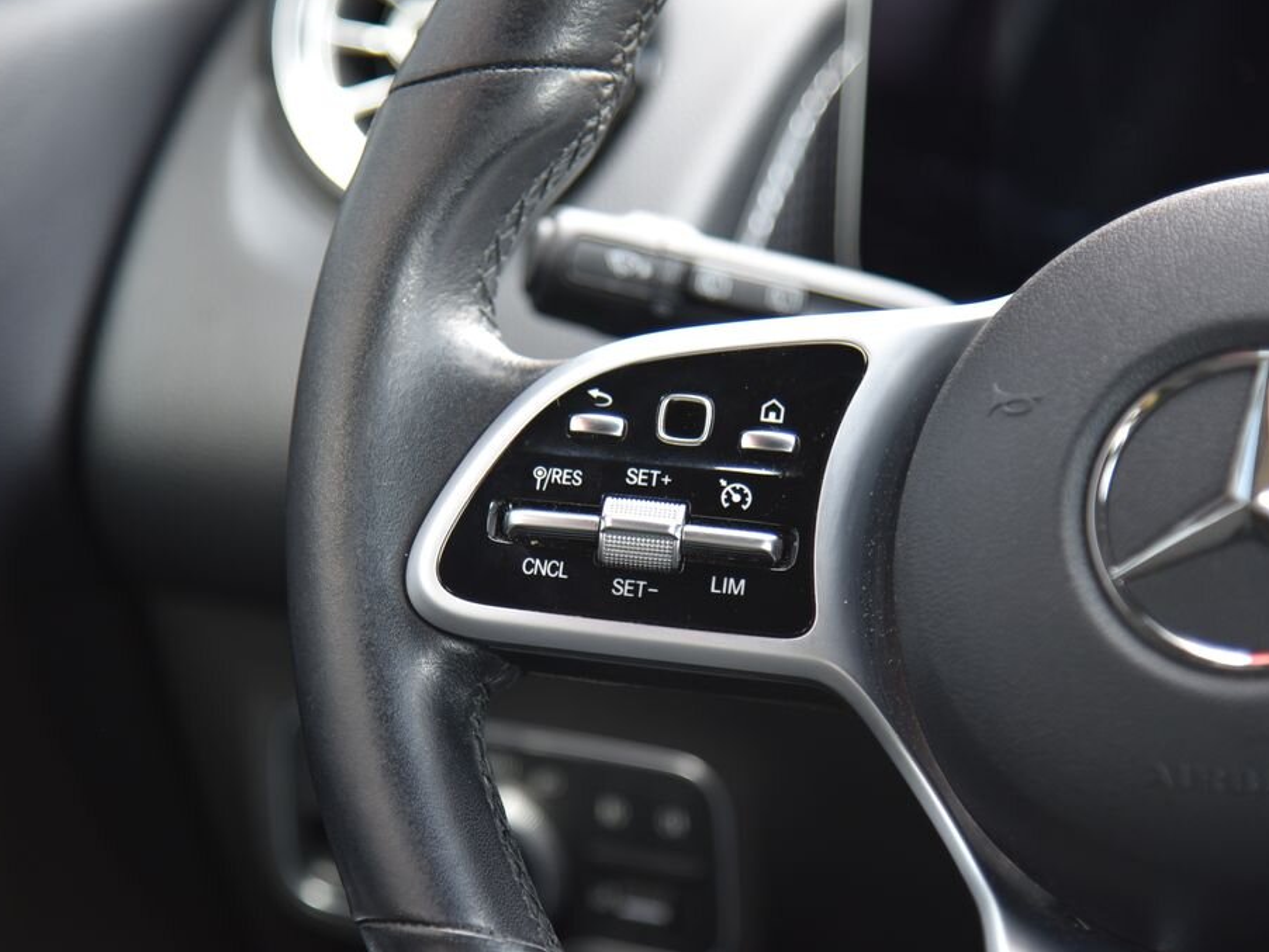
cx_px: 636
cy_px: 477
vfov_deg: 11.3
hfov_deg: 15.0
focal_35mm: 131
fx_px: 4804
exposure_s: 1/50
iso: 500
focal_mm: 120
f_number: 4
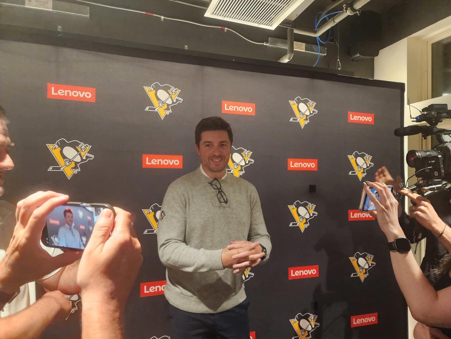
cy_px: 170
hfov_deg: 73.9
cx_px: 226
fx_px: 300
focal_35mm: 23
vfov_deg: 58.9
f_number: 1.8
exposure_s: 1/120
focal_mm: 6.4
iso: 1000
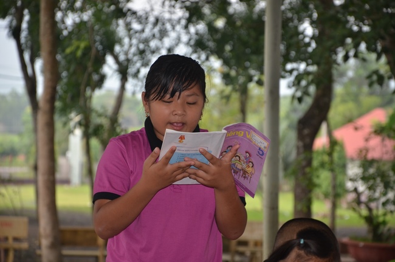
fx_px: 1725
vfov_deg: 8.7
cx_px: 198
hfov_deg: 13.1
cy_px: 131
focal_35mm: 158
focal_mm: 105
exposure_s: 1/250
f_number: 5.6
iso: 320
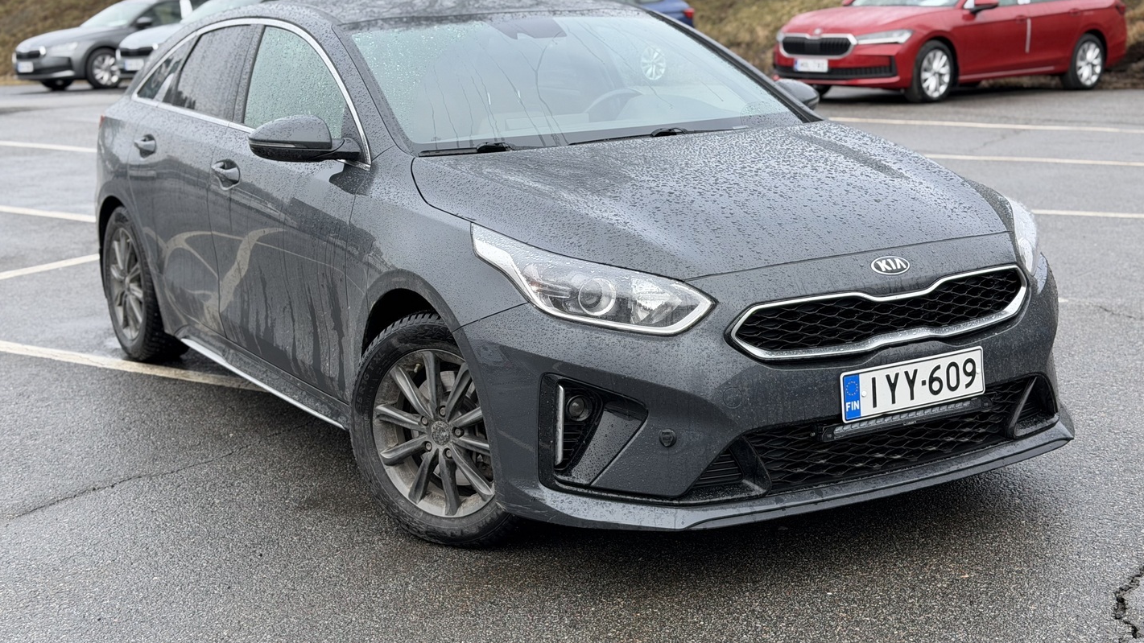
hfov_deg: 39.2
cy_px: 291
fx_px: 1608
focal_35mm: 53
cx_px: 565
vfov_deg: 22.6
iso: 64
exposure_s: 1/951
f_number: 1.78
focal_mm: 6.76
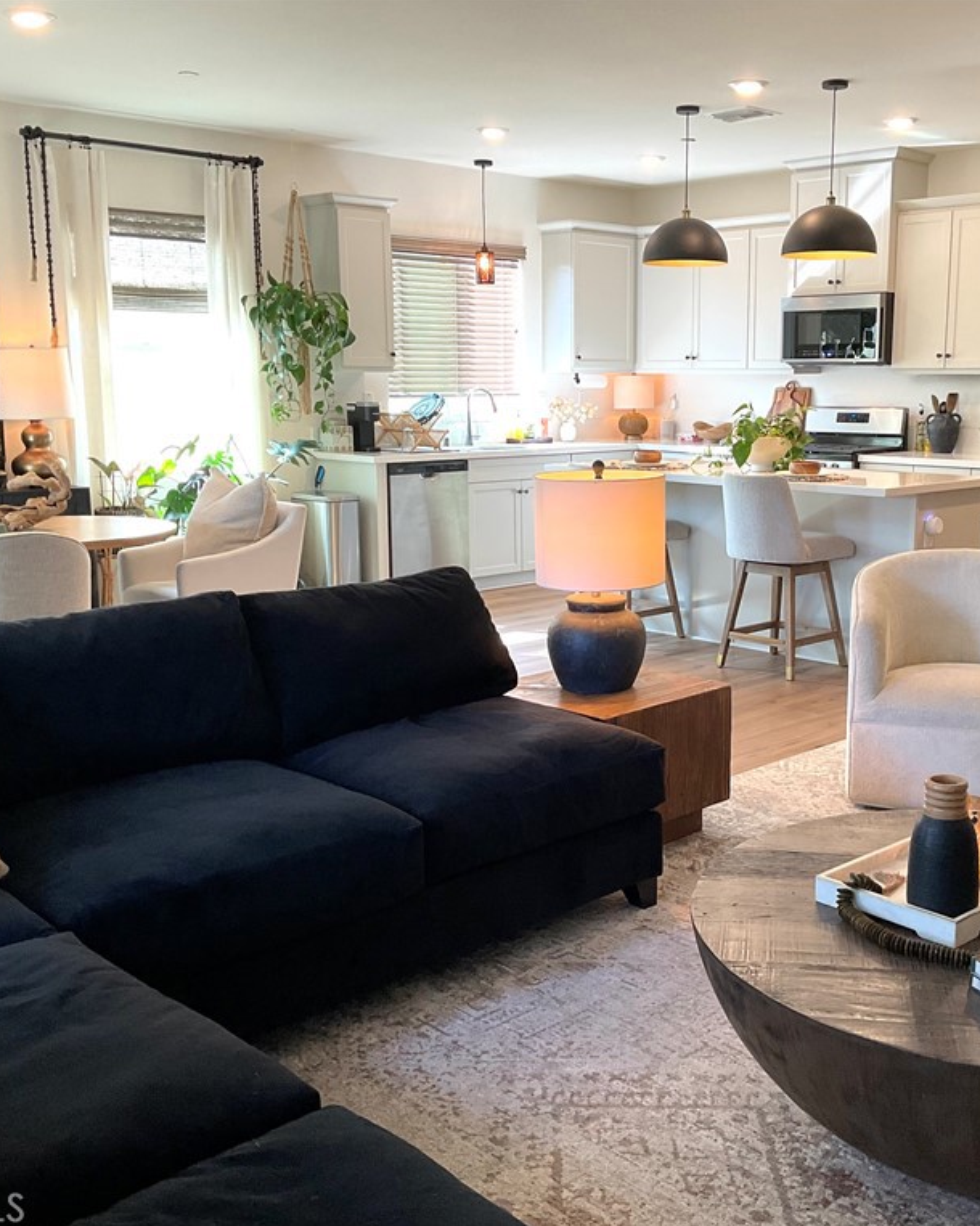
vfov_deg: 47.9
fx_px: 1378
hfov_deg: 38.8
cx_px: 625
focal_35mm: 38
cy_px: 614
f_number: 1.8
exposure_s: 1/60
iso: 50
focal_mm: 3
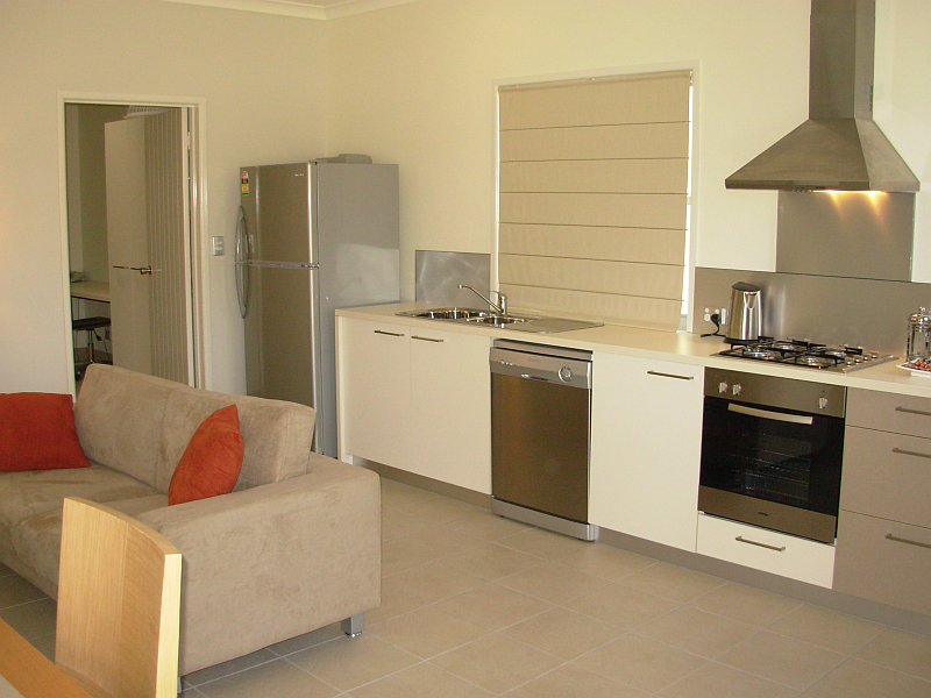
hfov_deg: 49.0
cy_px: 349
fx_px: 1022
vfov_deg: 37.7
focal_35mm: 38
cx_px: 466
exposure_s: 1/60.4
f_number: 2.9
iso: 94
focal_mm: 6.3
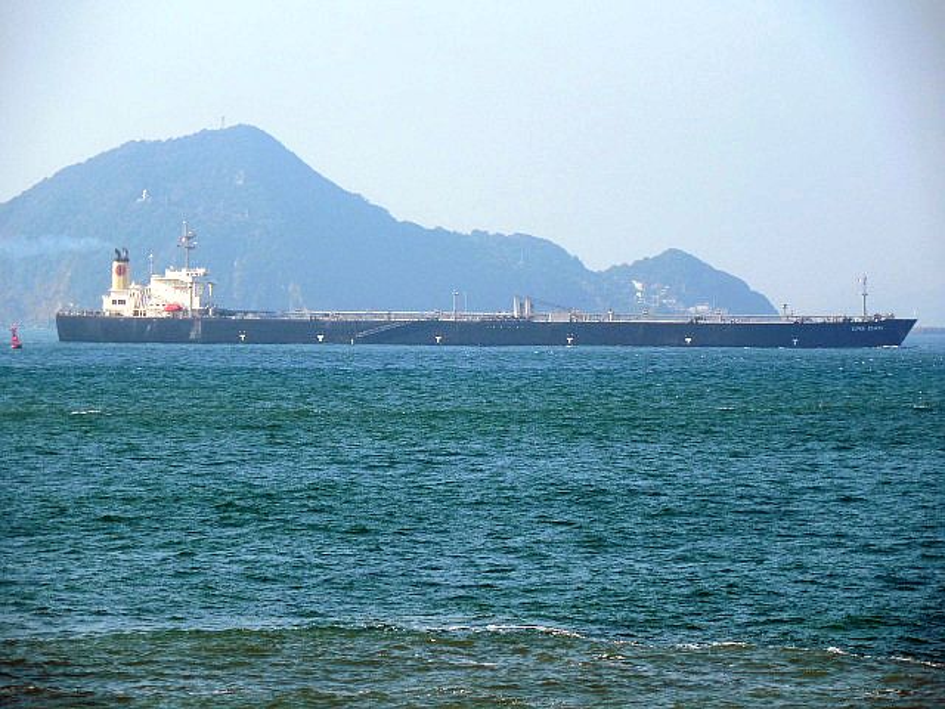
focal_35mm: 191
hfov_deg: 10.4
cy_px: 354
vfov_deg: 7.8
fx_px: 5214
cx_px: 472
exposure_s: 1/500
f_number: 5
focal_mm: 34.4
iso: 125
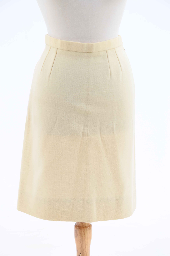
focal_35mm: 112
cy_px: 128
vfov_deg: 18.2
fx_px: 800
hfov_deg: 12.1
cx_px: 85
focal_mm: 75
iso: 160
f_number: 7.1
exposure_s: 1/80
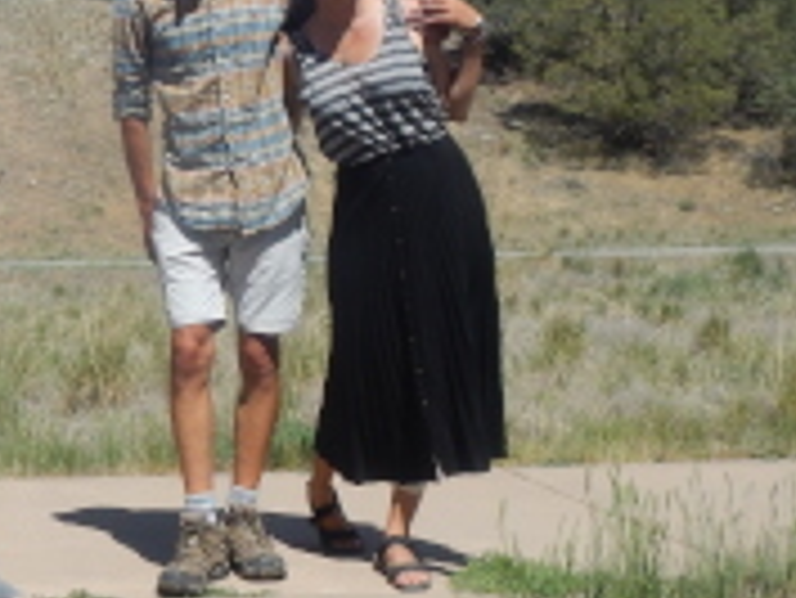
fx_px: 1634
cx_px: 22
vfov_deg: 20.4
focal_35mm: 71
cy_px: 81
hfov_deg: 26.1
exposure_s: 1/1500
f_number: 3.9
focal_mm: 5
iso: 125
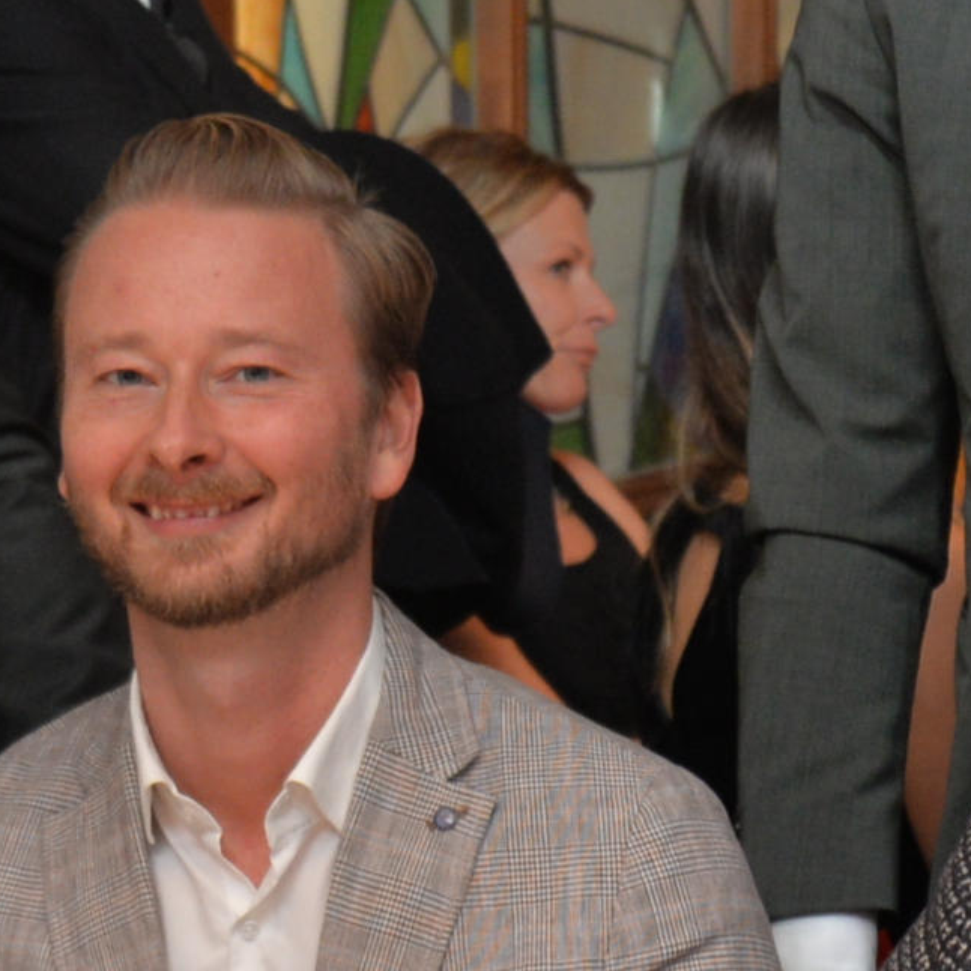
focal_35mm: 184
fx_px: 5839
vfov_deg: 9.4
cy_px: 995
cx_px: 606
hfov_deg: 9.5
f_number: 4
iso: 800
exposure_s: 1/60
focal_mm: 31
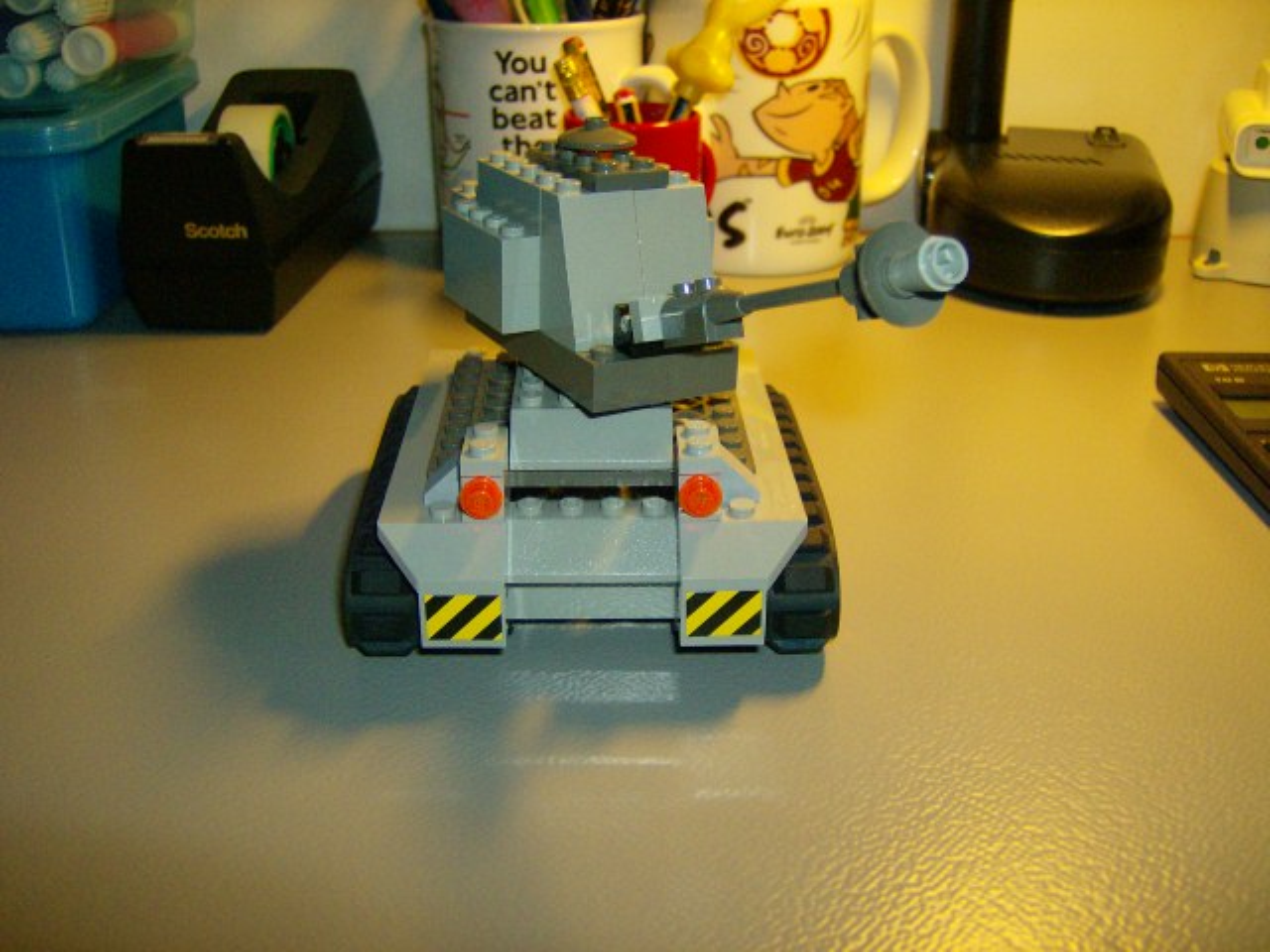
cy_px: 476
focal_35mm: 36
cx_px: 635
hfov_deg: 51.4
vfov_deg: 39.7
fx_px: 1321
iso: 200
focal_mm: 6
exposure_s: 1/60
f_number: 2.8
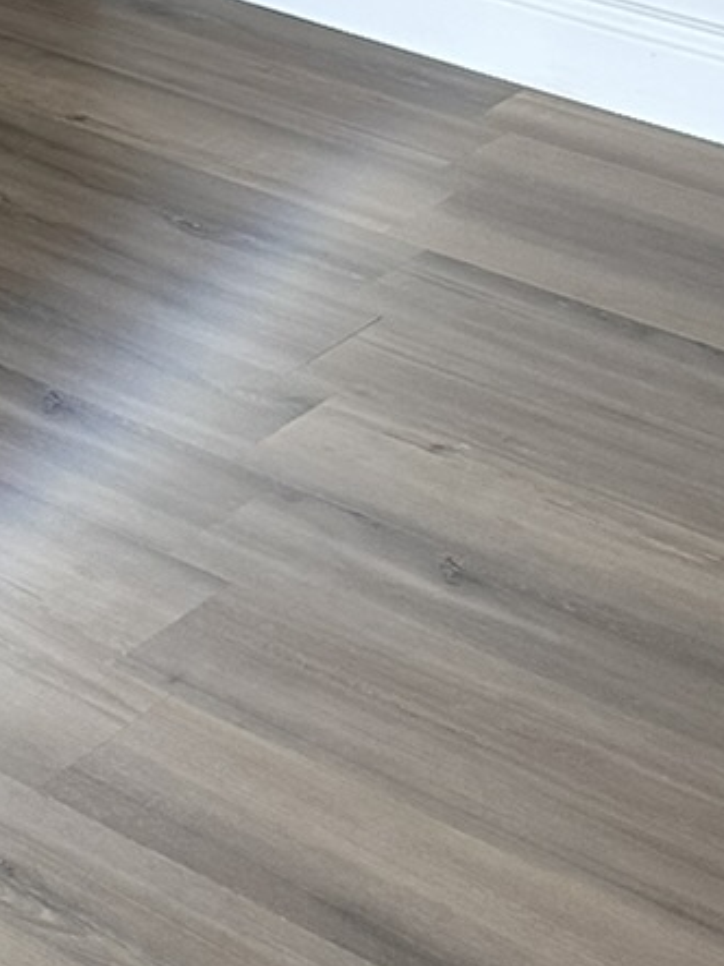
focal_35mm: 111
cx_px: -443
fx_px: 3097
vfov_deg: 15.8
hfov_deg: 12.5
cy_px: -632
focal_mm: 6.86
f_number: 1.78
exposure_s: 1/121
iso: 125
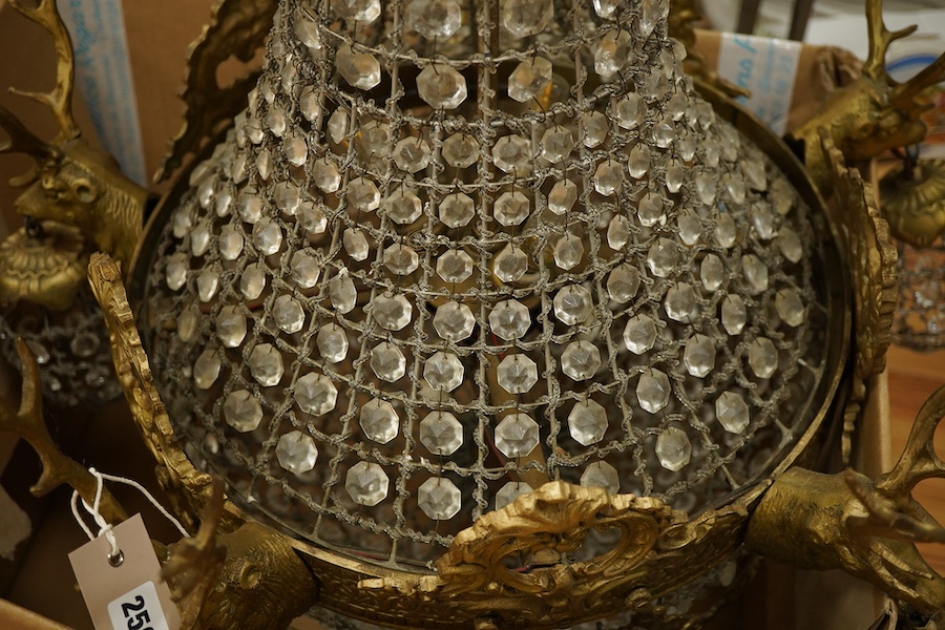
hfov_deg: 43.6
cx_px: 472
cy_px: 315
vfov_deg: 29.9
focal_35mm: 45
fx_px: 1181
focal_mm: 30
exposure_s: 1/125
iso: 1250
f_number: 6.3
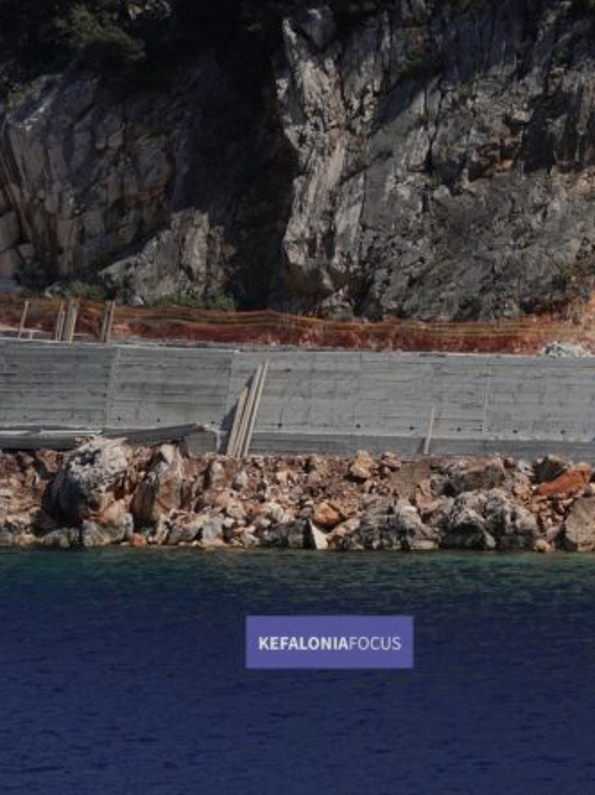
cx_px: 341
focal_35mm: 499
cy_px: 393
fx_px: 11442
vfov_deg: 4.0
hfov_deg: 3.0
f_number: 5
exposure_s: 1/1000
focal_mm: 120.91
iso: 100
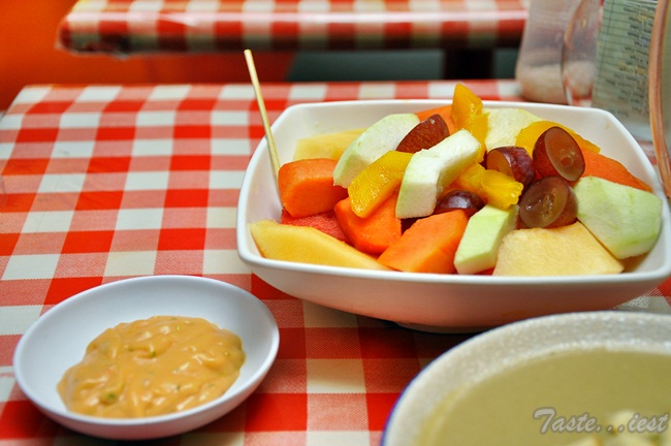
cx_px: 336
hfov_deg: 33.4
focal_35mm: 60
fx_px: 1117
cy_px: 223
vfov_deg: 22.6
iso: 500
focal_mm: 40
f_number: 4.5
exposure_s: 1/80
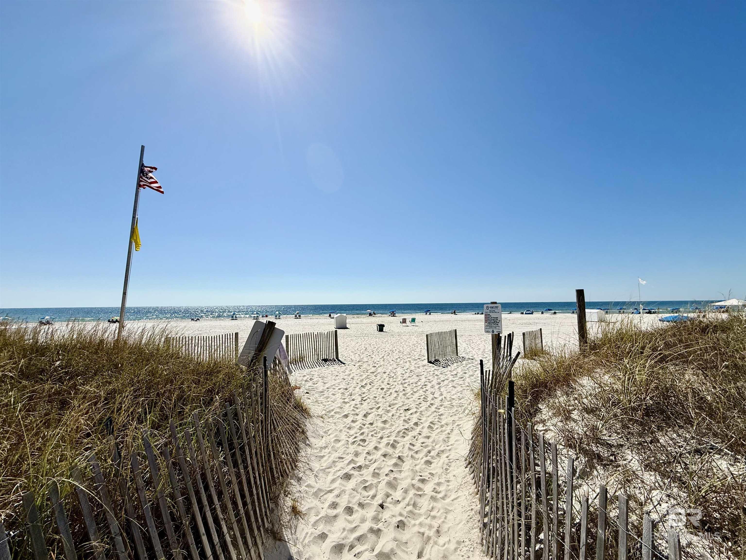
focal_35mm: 14
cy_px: 280
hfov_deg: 102.1
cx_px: 373
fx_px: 302
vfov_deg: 85.7
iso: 40
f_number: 2.2
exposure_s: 1/5155
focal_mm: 2.22
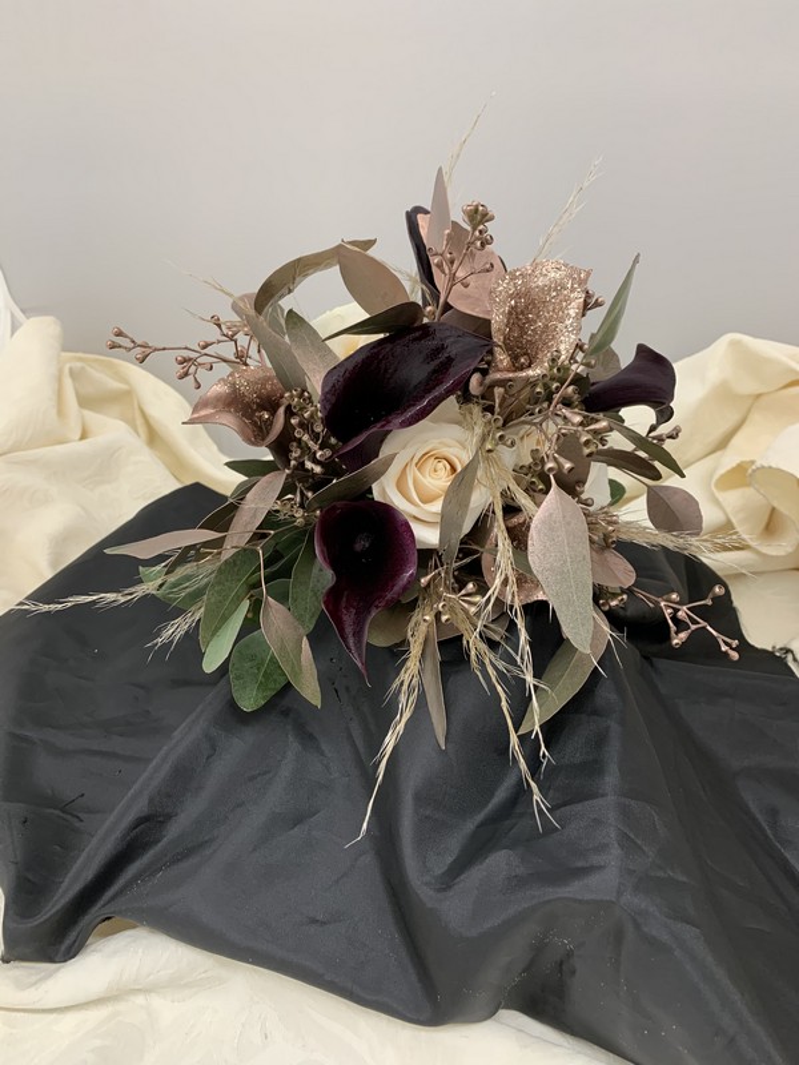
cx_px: 400
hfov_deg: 53.1
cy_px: 532
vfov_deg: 67.3
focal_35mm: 26
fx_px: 800
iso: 125
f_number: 1.8
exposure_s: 1/60
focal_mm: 4.25
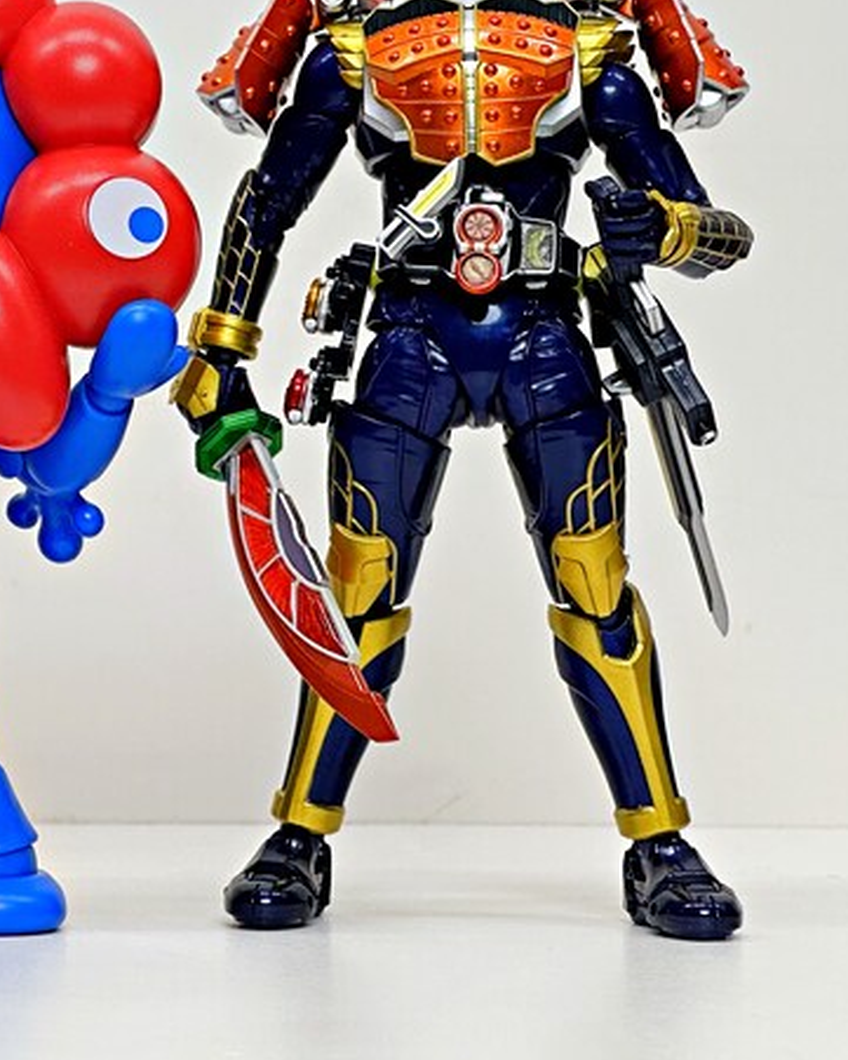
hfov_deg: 10.1
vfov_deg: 12.8
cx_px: -164
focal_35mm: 150
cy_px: 311
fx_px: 4704
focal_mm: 9
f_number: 2.8
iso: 80
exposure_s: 1/120
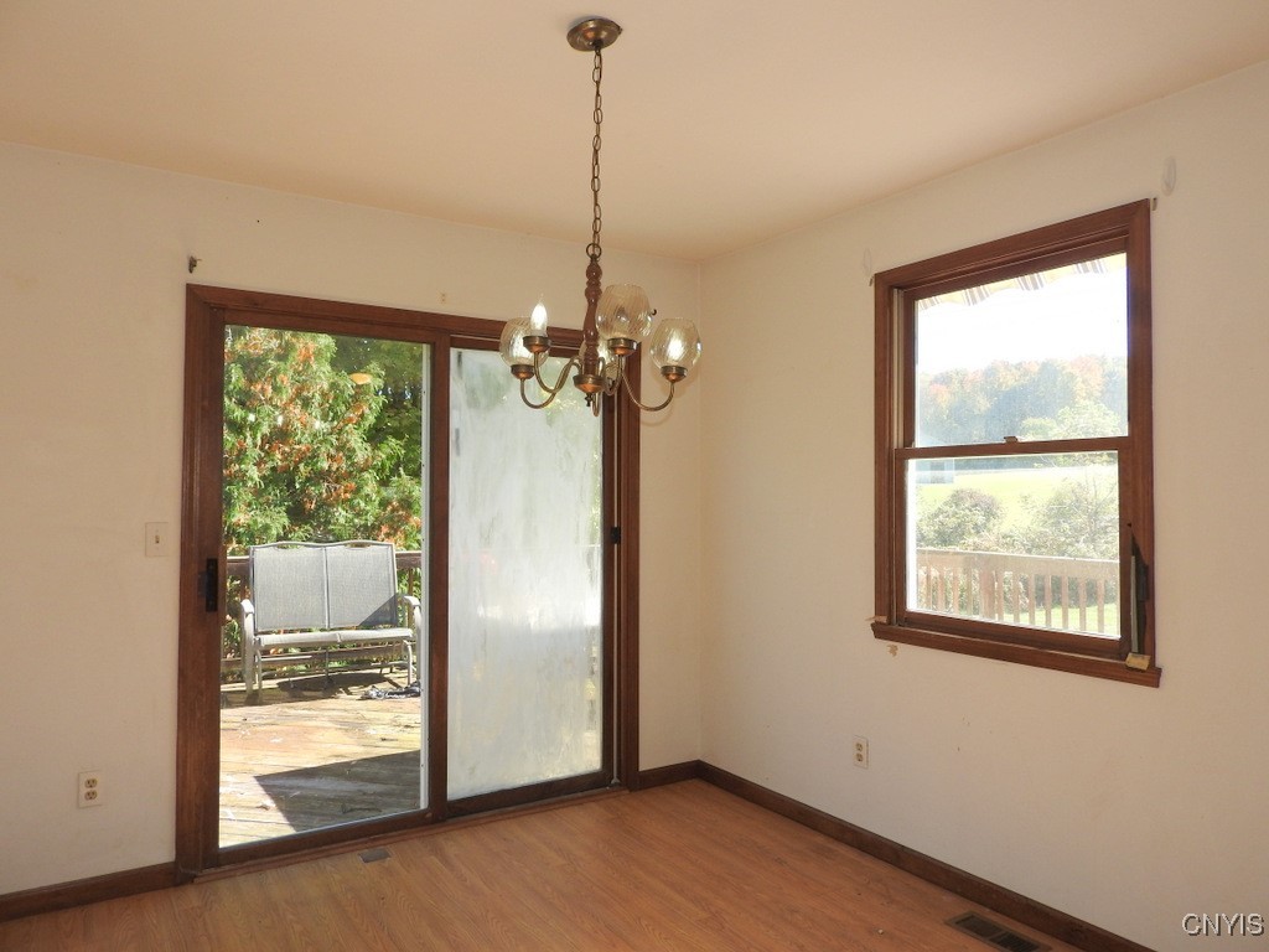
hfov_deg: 71.6
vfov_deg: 56.8
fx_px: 880
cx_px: 634
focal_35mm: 24
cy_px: 476
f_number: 3.3
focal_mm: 4.3
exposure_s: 1/200
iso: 100
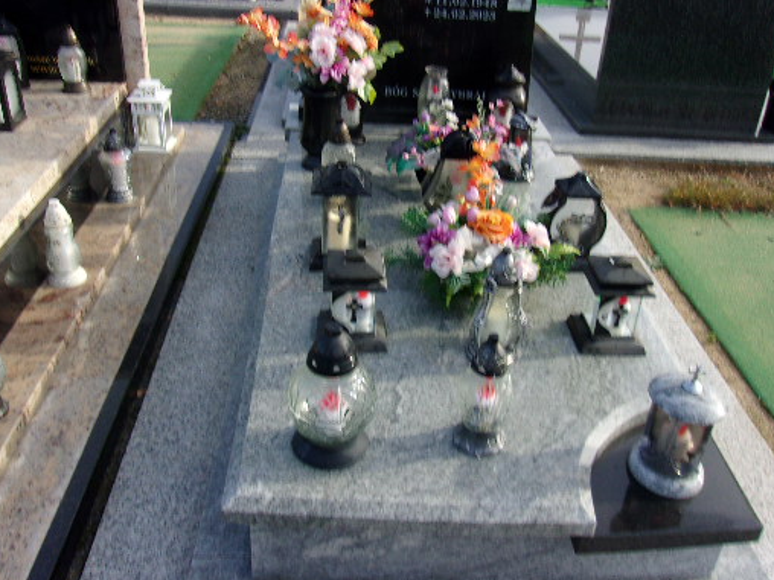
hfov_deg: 53.9
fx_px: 760
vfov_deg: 41.6
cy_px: 231
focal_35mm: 34
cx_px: 401
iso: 80
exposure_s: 1/38
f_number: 10.4
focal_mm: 4.9
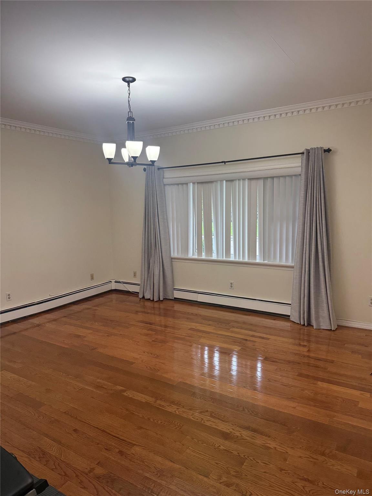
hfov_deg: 56.8
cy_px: 248
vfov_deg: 71.6
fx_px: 344
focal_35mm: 24
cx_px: 186
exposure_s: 1/120
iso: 200
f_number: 1.78
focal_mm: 6.76
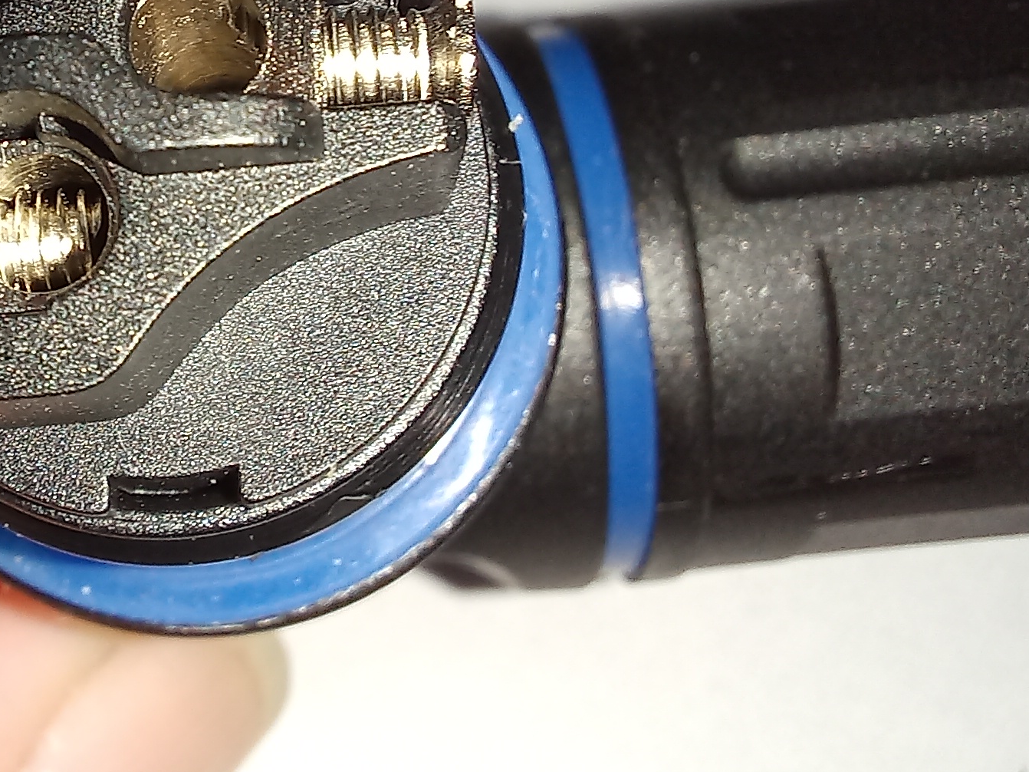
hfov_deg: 37.3
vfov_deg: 29.8
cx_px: 122
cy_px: 204
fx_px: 1427
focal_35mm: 48
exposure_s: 1/50
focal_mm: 2.13
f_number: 2.4
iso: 50
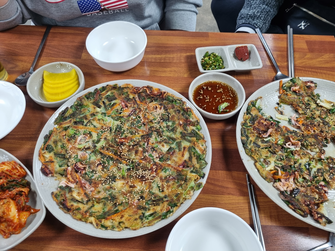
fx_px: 252
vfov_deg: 53.1
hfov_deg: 67.3
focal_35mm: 26
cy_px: 126
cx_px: 168
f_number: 1.8
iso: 250
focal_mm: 5.4
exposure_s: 1/120
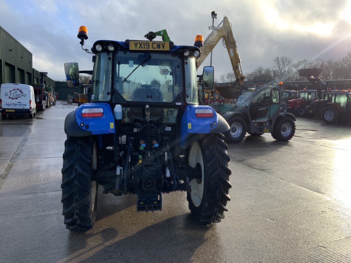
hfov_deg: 61.7
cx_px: 176
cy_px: 132
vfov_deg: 48.2
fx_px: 294
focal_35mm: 29
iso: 16
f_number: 1.8
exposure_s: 1/883
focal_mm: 3
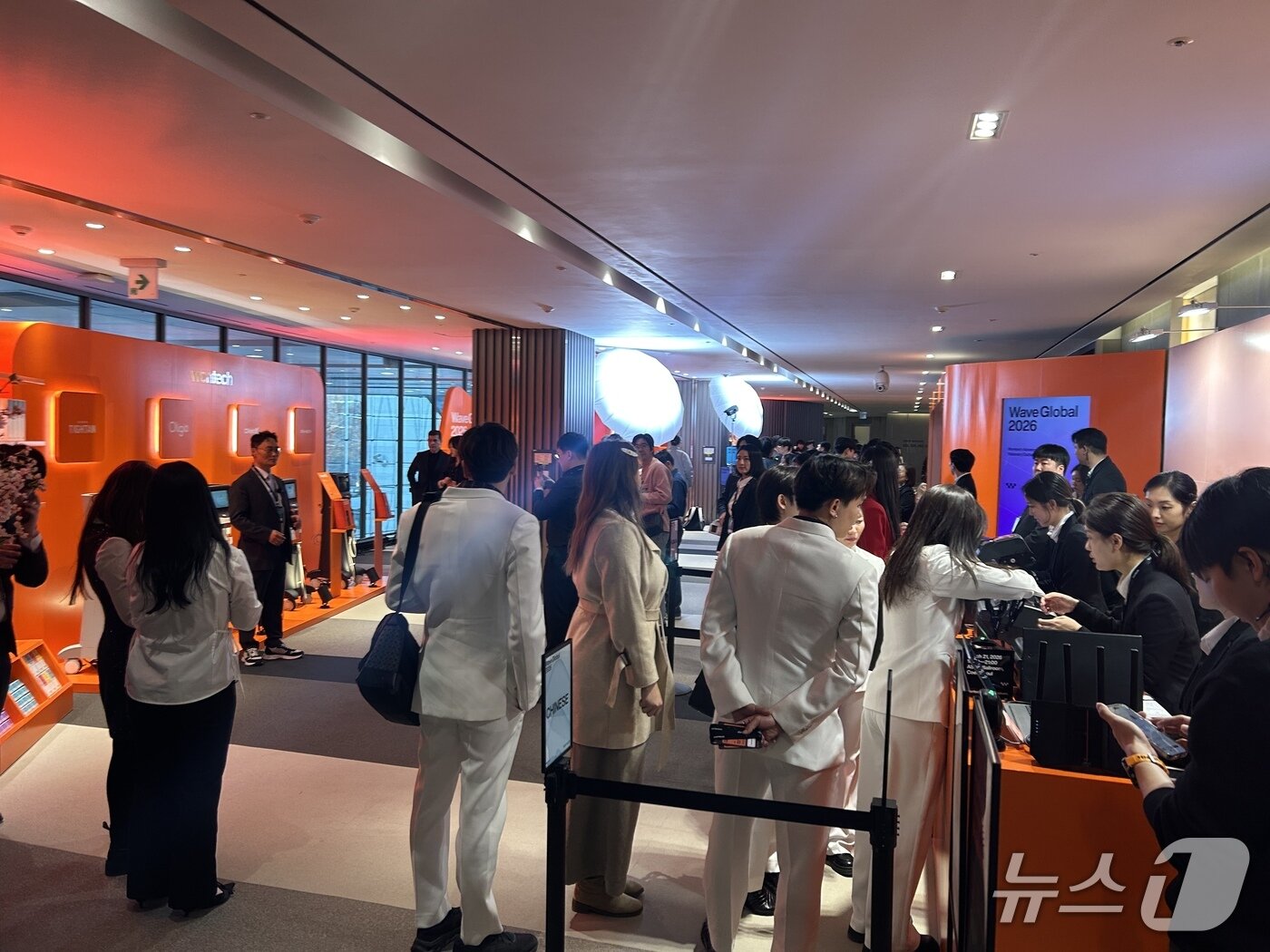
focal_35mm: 26
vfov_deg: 53.1
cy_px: 476
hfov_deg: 67.3
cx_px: 635
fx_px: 954
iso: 125
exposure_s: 1/120
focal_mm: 5.7
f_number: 1.5
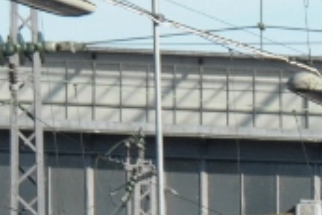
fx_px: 6857
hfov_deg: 2.7
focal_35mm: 766
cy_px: 567
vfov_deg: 1.8
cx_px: 886
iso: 320
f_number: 8
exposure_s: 1/400
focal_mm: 86
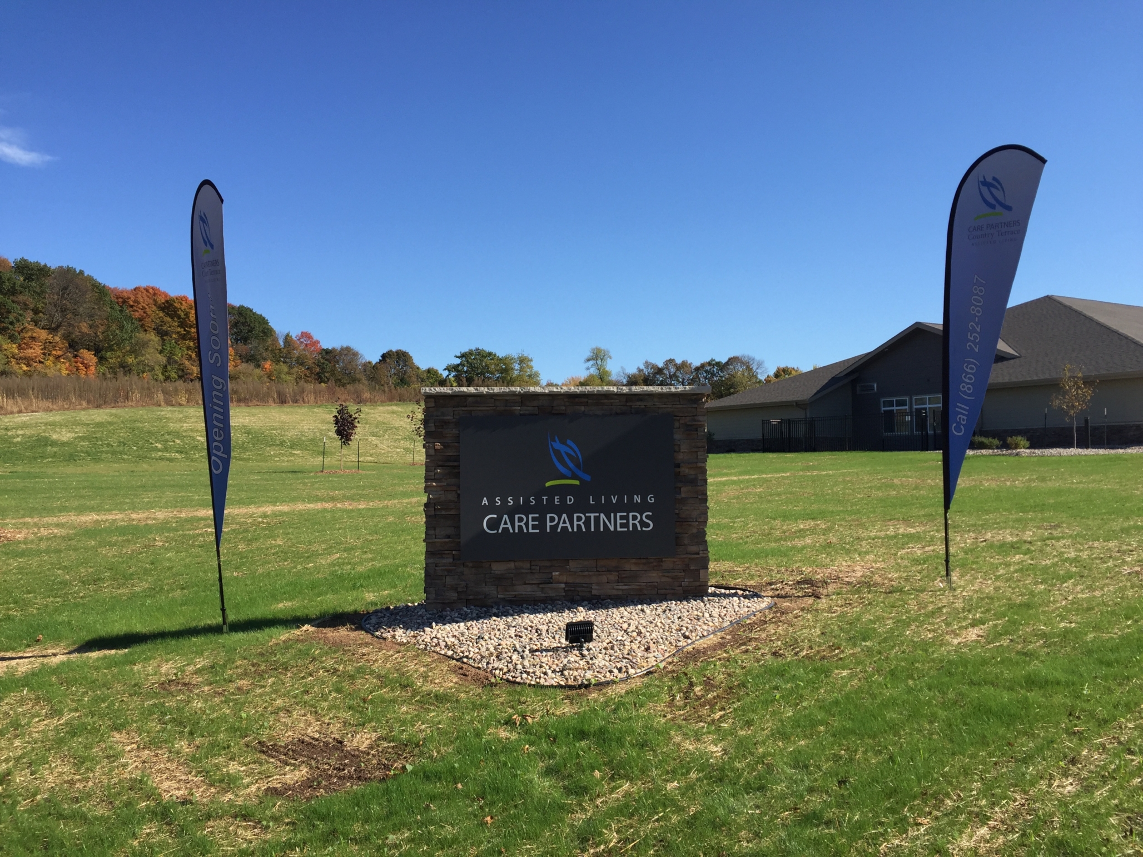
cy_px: 428
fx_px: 958
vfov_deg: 48.2
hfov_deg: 61.7
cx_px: 572
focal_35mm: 29
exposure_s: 1/1522
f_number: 2.2
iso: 32
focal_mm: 4.15
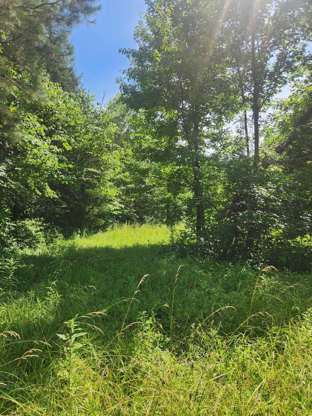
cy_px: 208
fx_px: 276
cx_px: 156
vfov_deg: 73.9
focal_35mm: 23
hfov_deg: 58.9
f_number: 1.8
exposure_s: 1/1033
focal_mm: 5.4
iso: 20
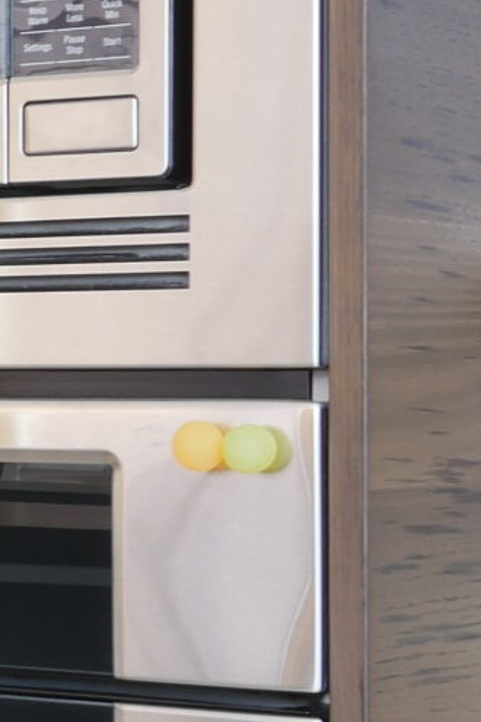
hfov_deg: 8.4
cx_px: -658
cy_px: 344
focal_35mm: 150
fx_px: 3006
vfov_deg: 13.7
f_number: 11
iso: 200
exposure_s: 1.3
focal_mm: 14
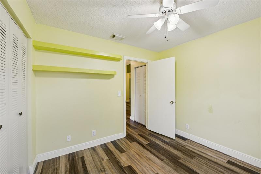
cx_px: 130
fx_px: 101
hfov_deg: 104.3
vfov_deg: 81.2
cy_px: 87
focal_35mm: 14
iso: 200
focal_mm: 14
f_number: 9
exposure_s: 1/8
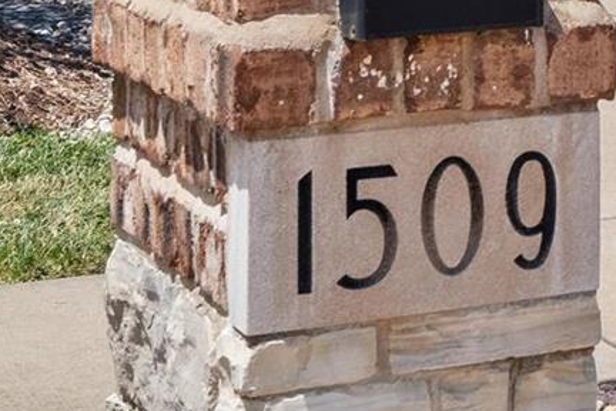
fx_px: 2156
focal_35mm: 126
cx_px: 722
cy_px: -340
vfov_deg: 10.2
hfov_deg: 15.7
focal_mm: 17
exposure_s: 1/400
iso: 400
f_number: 9
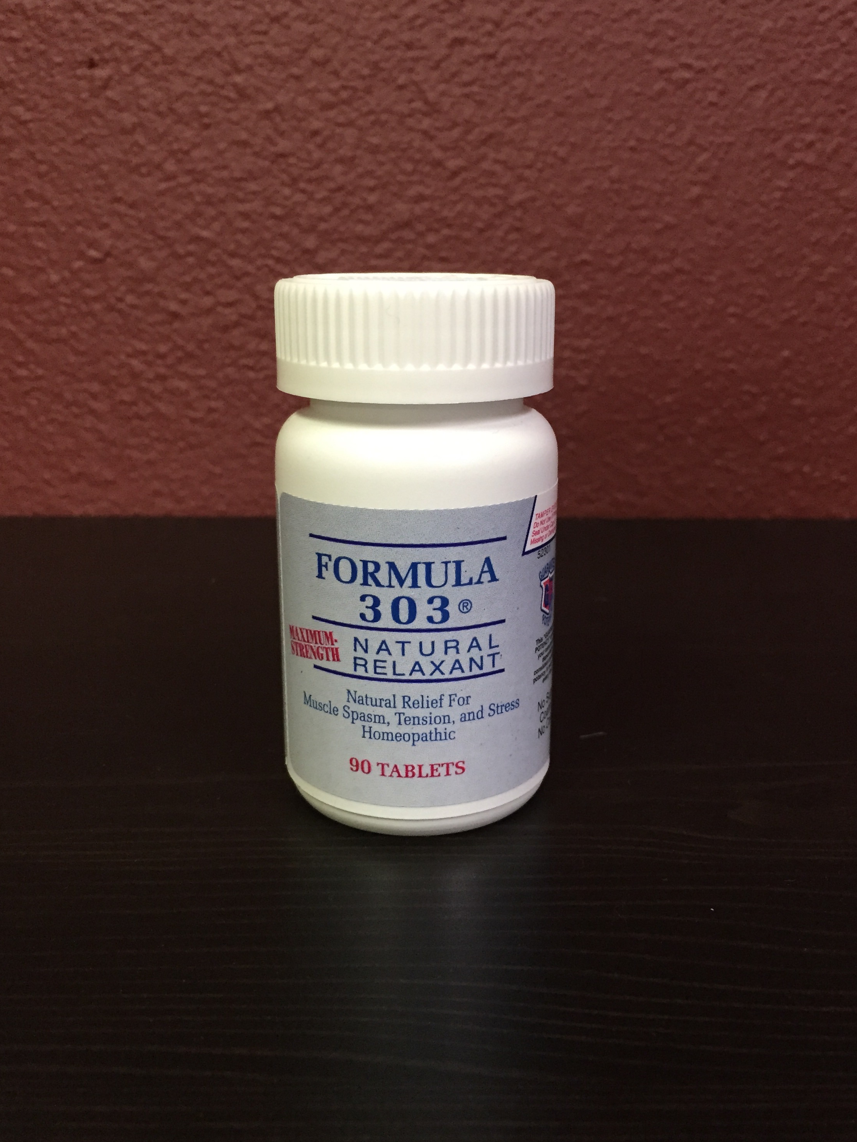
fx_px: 1056
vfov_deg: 56.8
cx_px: 452
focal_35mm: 32
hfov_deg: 44.1
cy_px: 531
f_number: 2.2
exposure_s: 1/20
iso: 250
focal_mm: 4.15
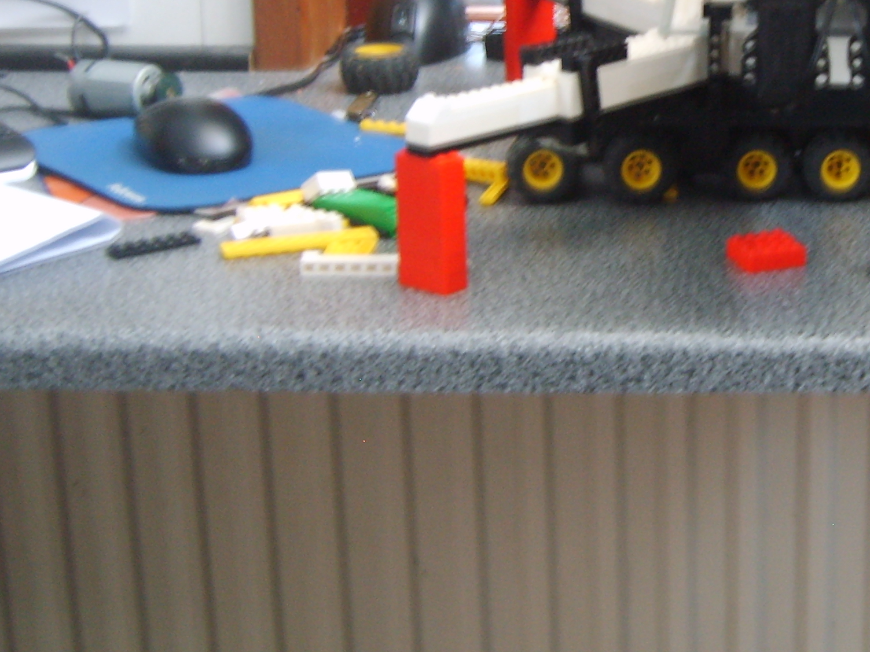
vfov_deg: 19.2
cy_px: 160
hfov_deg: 24.6
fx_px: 1910
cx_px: 848
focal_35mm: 76
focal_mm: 7.4
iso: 123
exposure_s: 1/2
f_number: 2.8
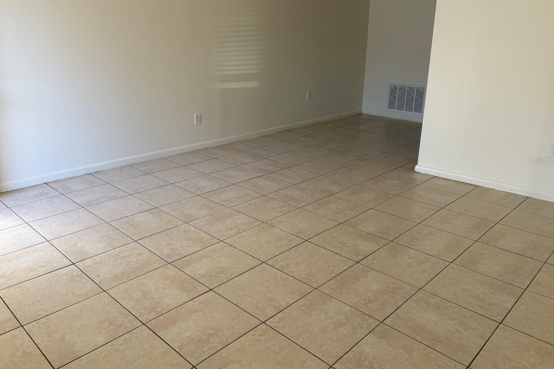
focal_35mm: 28
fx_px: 431
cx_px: 275
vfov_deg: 46.3
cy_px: 160
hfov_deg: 65.5
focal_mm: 5.96
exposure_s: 1/121
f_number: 1.6
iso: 64
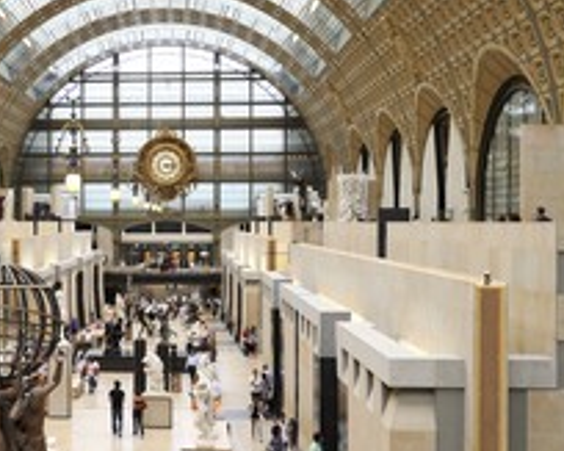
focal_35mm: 60
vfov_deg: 25.4
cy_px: 230
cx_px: 95
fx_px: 1001
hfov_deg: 30.5
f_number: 4
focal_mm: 31
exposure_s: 1/40
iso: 200
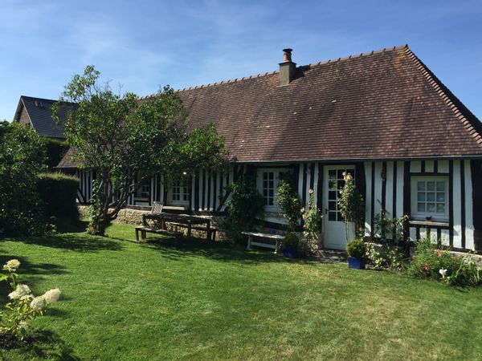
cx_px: 241
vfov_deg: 48.2
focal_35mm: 29
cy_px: 180
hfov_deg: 61.7
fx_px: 404
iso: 32
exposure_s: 1/1582
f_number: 2.2
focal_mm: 4.15
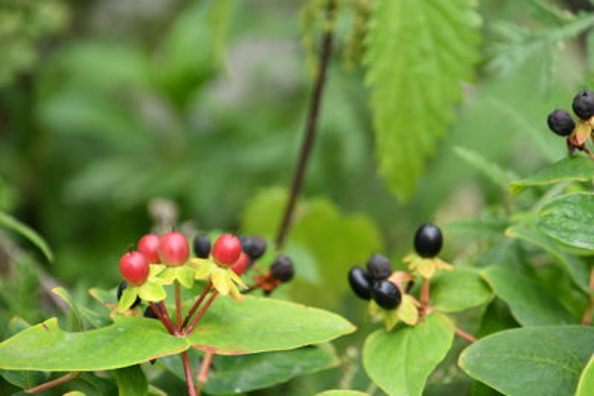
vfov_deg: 3.1
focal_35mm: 450
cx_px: 297
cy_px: 198
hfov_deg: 4.6
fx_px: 7427
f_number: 6.3
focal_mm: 300
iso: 125
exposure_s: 1/60
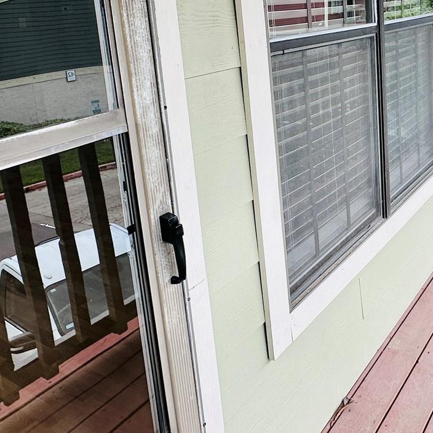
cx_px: 349
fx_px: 509
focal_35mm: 36
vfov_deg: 44.0
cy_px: 90
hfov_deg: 43.8
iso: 40
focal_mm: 2.22
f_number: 2.2
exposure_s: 1/310
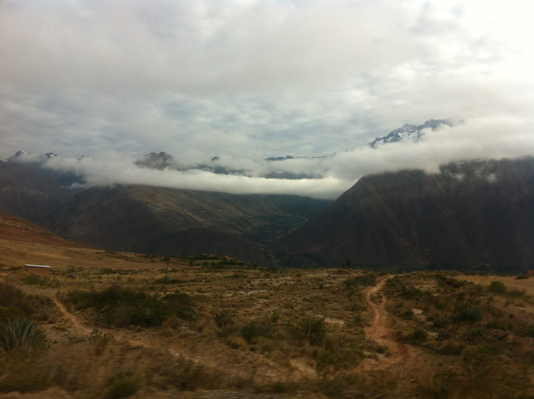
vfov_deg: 40.6
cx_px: 267
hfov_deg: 52.7
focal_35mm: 35
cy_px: 200
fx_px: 539
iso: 80
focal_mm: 3.9
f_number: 2.8
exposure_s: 1/450
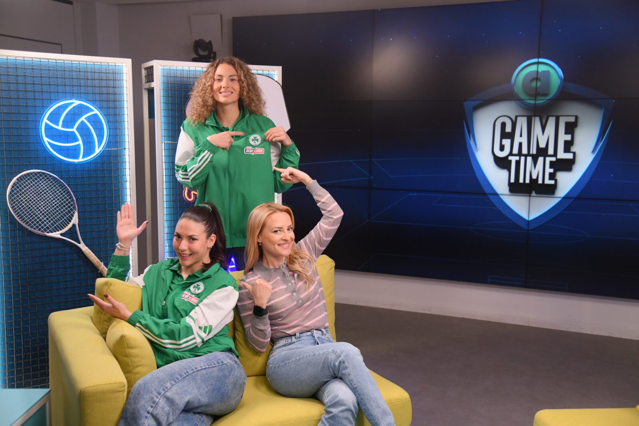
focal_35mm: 38
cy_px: 213
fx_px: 675
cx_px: 320
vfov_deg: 35.1
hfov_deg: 50.7
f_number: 4
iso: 1250
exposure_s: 1/320
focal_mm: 38
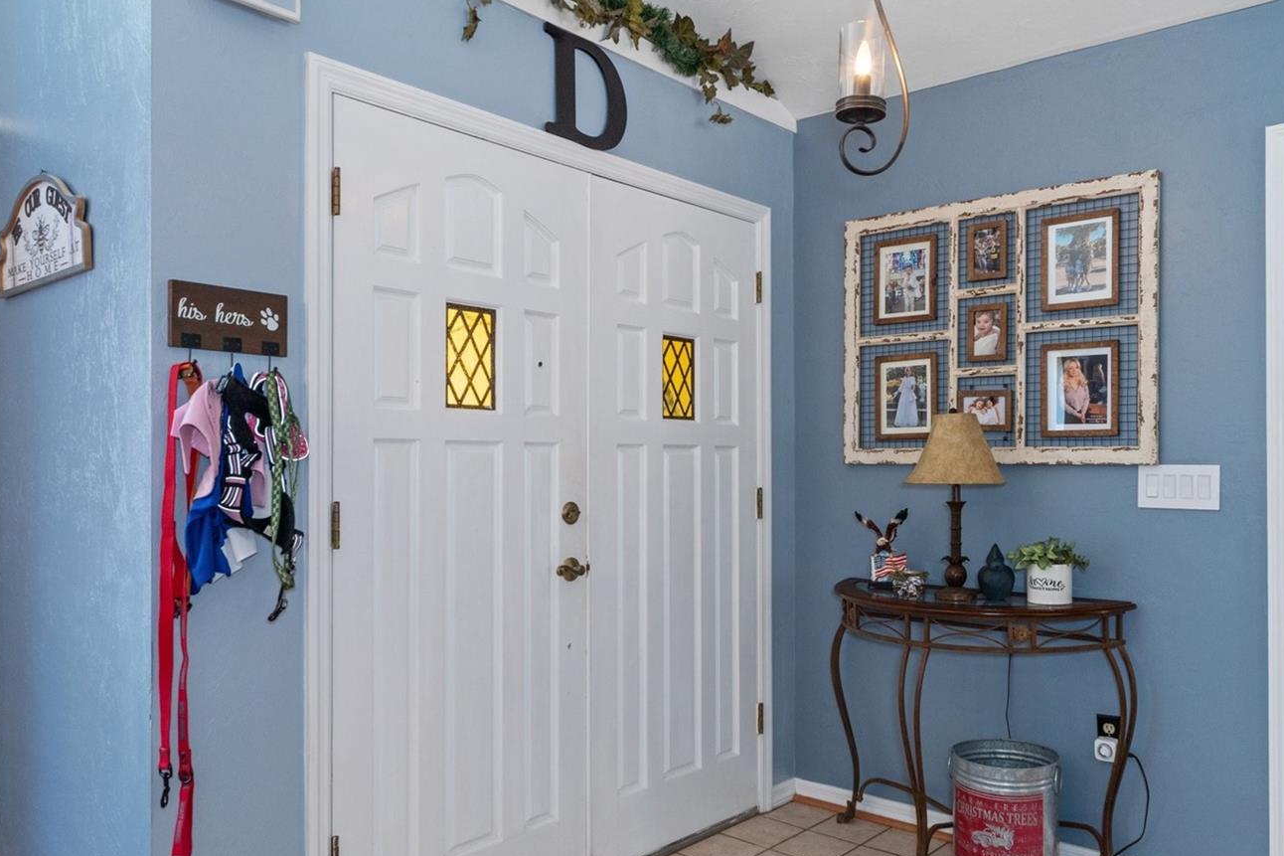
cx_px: 756
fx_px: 927
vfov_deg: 49.5
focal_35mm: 26
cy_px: 458
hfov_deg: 68.9
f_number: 8
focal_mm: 14
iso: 320
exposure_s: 1/1.67
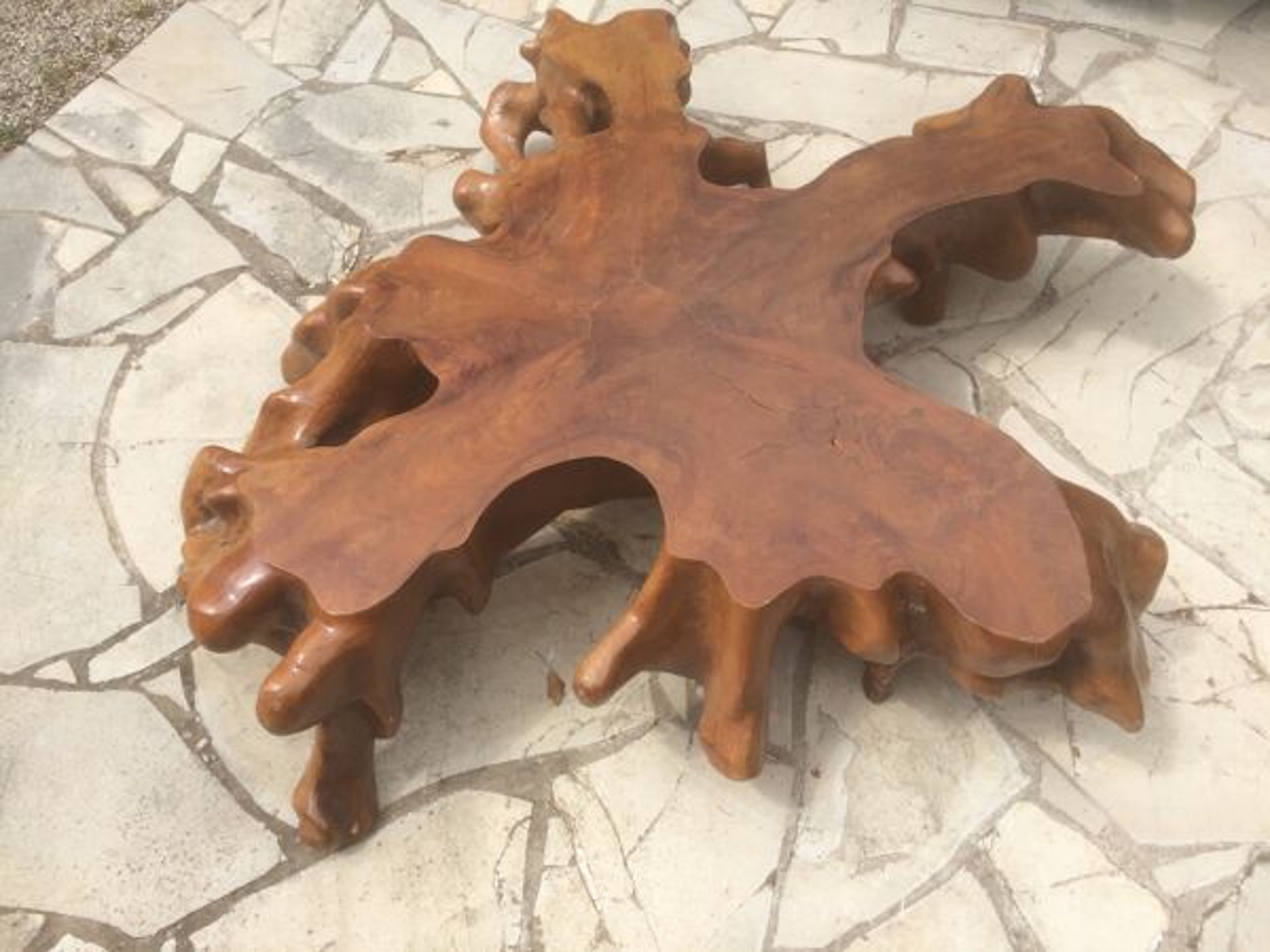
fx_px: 1064
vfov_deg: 48.2
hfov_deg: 61.7
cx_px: 635
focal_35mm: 29
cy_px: 476
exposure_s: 1/1080
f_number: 2.2
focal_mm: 4.15
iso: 32
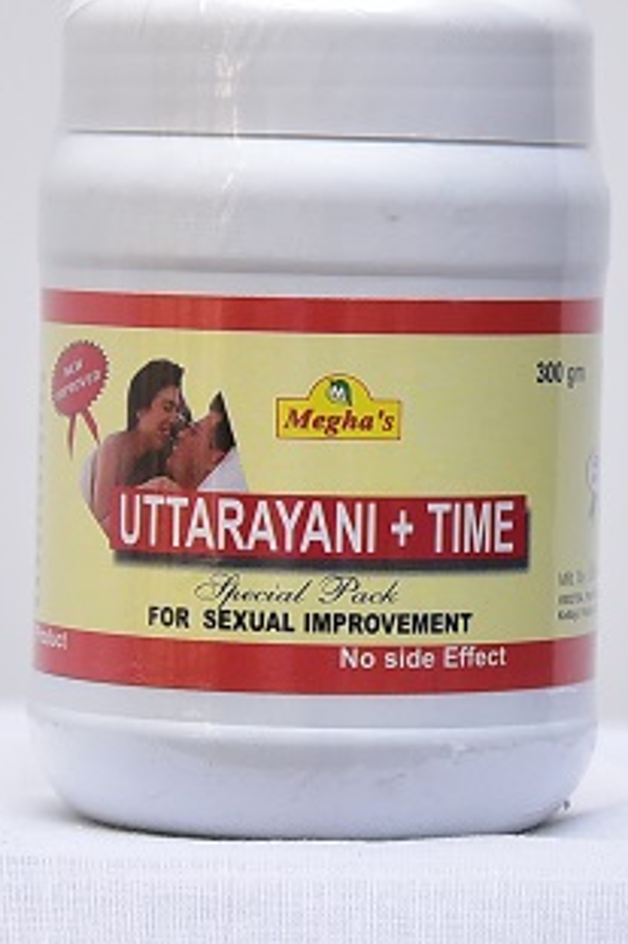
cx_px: 340
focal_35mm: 93
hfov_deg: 14.7
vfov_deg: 21.9
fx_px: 2436
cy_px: 428
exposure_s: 1/125
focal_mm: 55
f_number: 4
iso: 1250
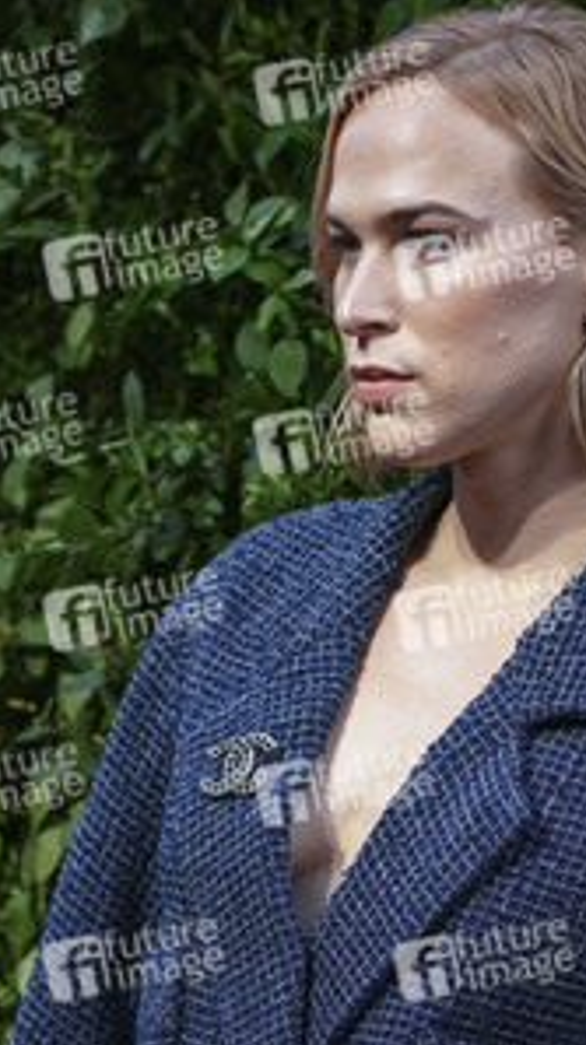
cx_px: 389
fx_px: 5485
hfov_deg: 6.1
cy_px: 522
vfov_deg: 10.9
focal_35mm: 198
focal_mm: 125
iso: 2000
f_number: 5
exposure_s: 1/400
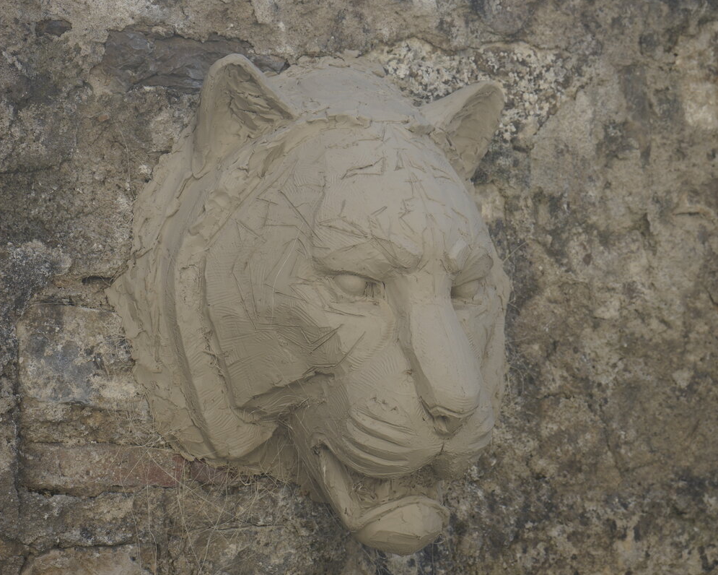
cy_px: 288
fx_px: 1636
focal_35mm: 77
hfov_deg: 24.7
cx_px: 347
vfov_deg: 19.9
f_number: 8
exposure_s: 1/200
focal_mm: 68
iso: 100
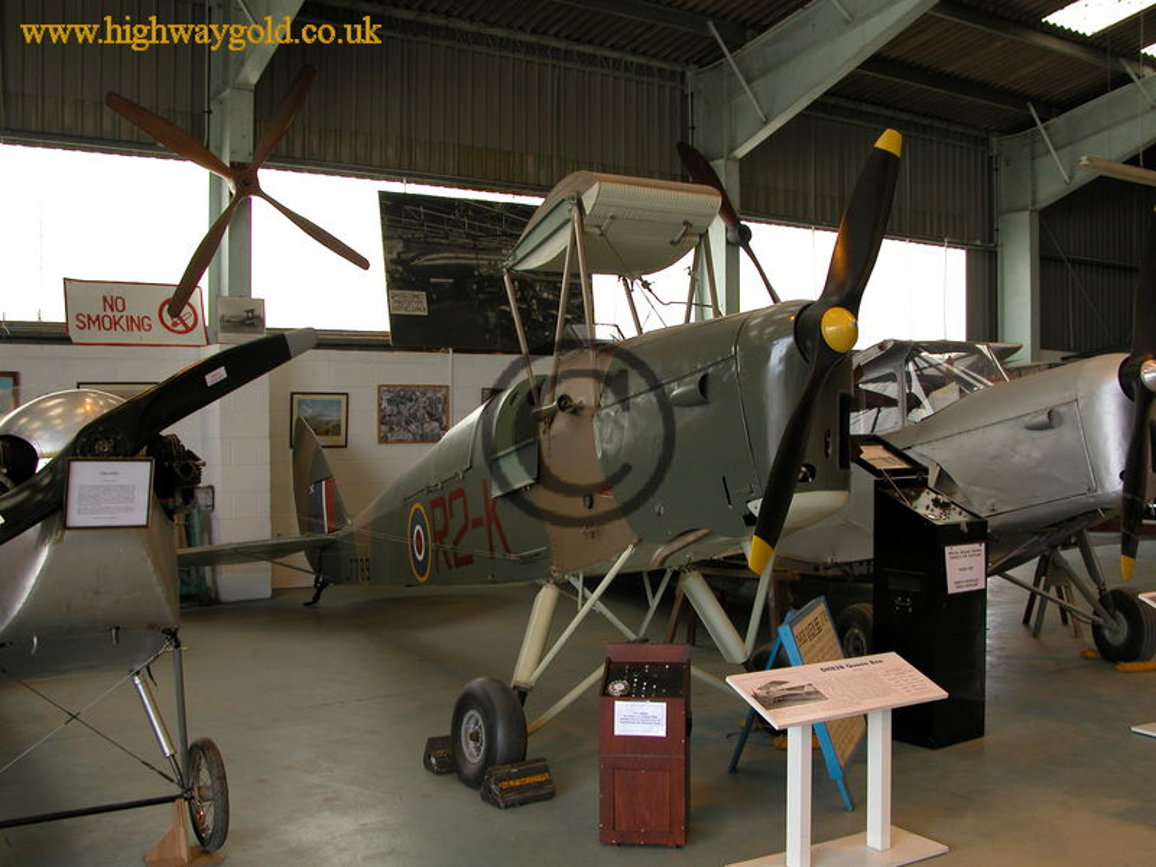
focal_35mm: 36
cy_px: 434
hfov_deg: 51.4
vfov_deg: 39.7
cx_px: 578
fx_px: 1202
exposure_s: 1/69.5
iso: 100
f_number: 3.6
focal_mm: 9.2
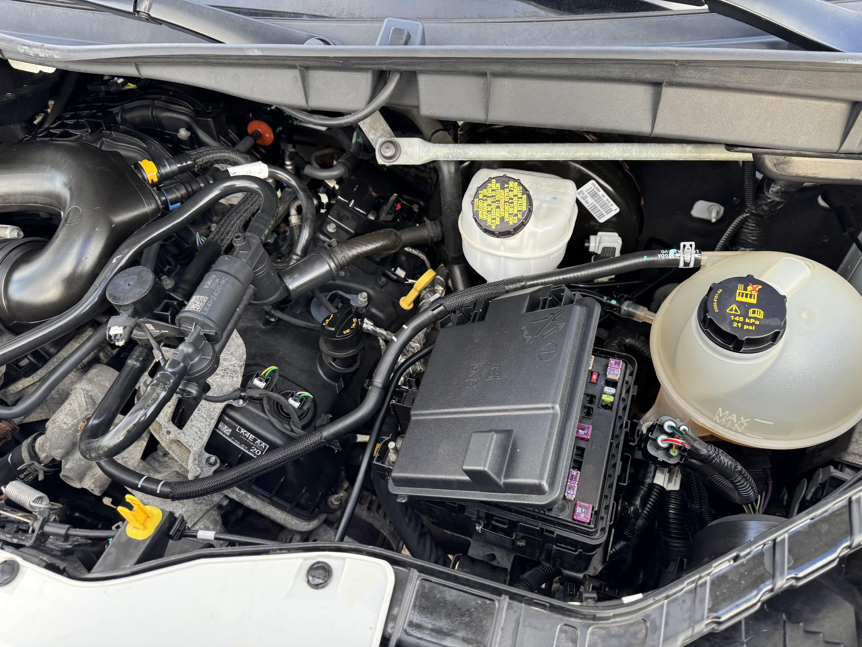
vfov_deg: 56.8
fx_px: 598
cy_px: 324
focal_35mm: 24
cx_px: 431
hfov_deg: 71.6
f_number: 1.78
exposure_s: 1/121
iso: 125
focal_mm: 6.76
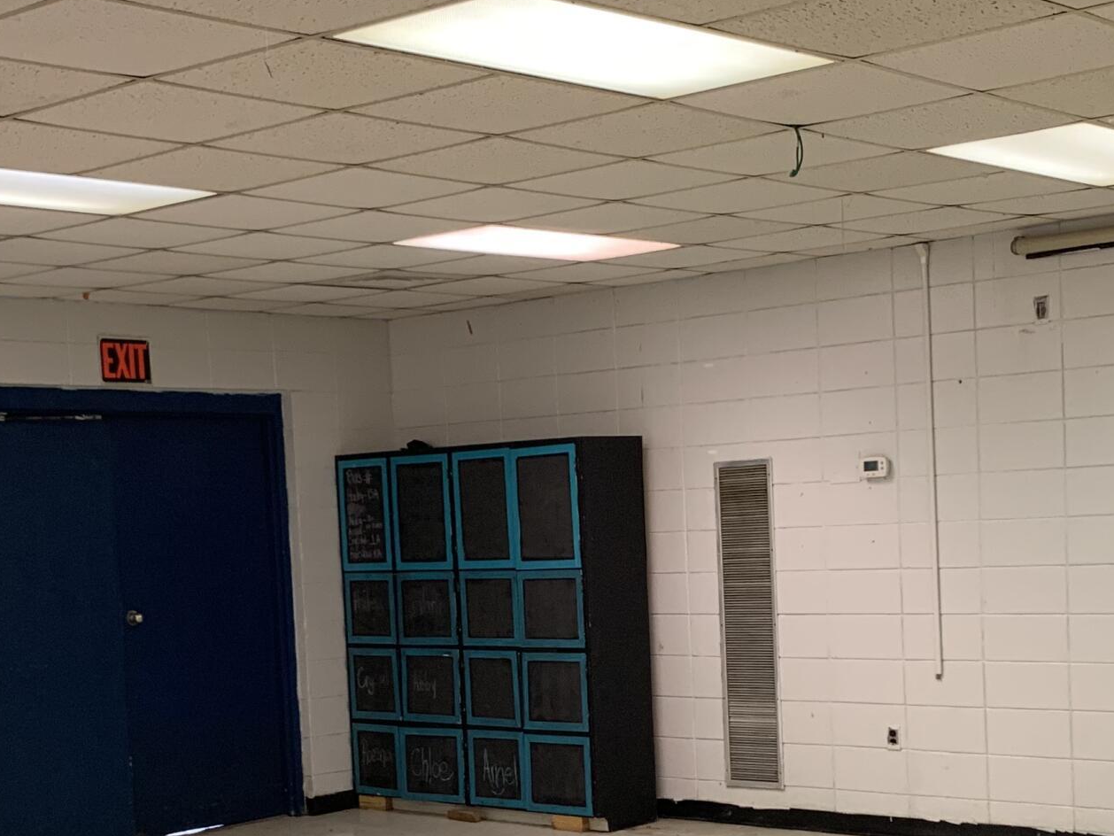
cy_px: 657
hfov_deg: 31.2
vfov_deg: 23.3
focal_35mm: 62
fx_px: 1996
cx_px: 610
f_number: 1.8
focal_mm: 4.25
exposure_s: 1/84
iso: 100
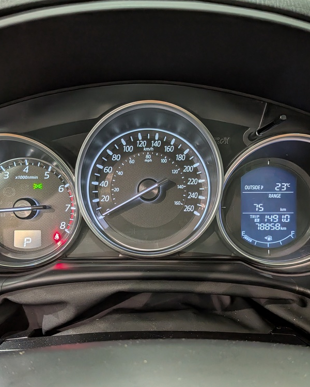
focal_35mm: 32
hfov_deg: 45.8
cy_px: 193
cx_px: 149
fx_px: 367
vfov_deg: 55.7
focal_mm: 4.53
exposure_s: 1/74.3
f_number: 1.7
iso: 121
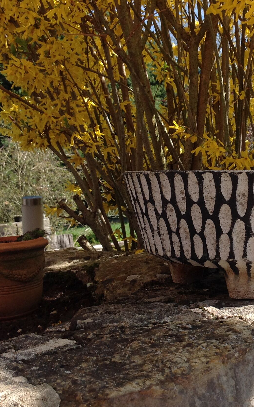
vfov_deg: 35.1
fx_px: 642
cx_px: 242
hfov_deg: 21.7
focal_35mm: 58
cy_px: 206
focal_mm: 4.28
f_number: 2.4
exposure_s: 1/756
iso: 50
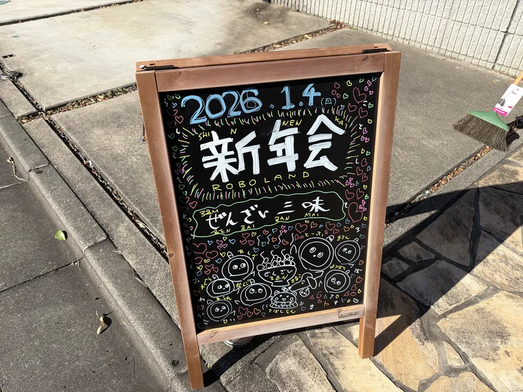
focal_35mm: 26
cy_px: 196
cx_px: 262
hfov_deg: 67.3
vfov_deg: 53.1
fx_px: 393
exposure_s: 1/2865
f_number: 1.6
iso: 50
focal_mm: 5.96
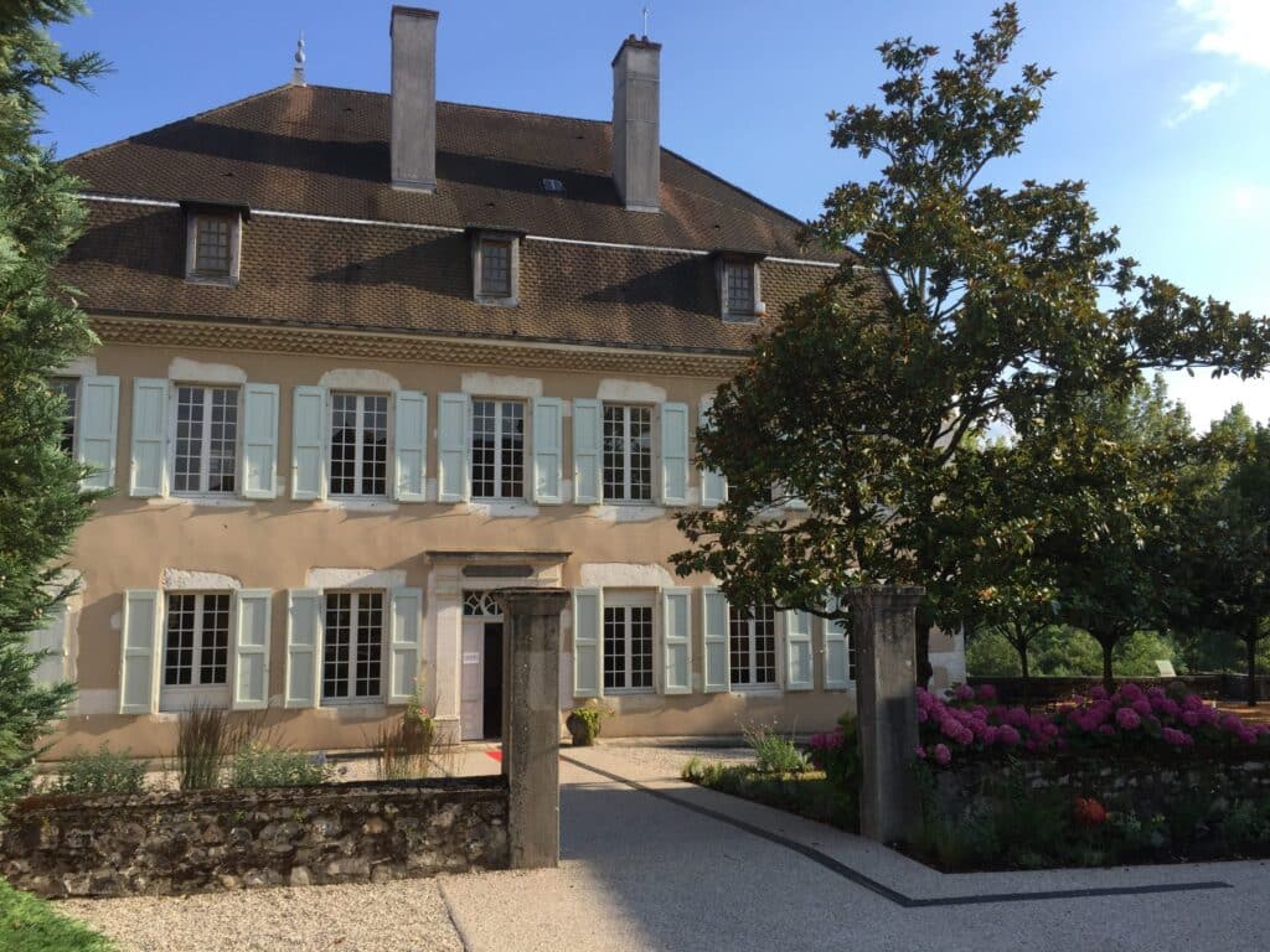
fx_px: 1064
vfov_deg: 48.2
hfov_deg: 61.7
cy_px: 476
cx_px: 635
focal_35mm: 29
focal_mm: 4.15
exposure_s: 1/942
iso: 32
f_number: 2.2
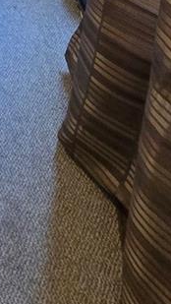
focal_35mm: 55
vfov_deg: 22.8
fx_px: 443
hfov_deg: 16.1
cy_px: -232
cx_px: -187
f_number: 2.2
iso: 500
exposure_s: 1/60
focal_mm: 2.2
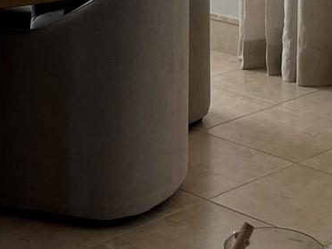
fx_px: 1064
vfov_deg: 12.0
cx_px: 136
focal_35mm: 111
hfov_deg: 17.7
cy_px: -235
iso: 32
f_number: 1.6
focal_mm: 5.1
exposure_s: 1/418
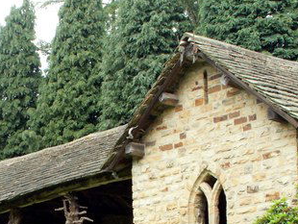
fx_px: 836
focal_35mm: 97
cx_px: 72
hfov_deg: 20.1
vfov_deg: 15.0
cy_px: 222
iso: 50
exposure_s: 1/30
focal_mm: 7.75
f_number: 7.1
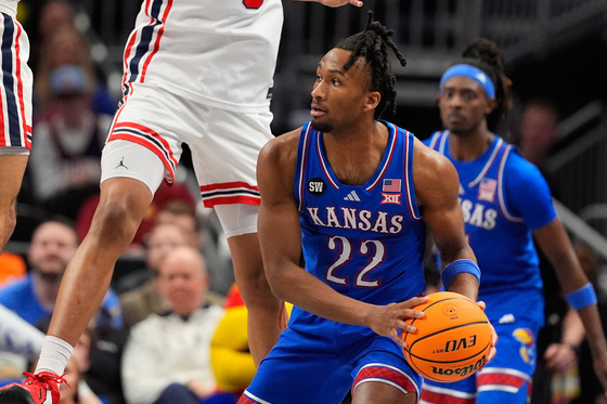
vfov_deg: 2.5
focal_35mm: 549
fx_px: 9253
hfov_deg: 3.8
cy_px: 56
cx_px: 242
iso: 4000
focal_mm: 300
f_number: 2.8
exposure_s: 1/2000
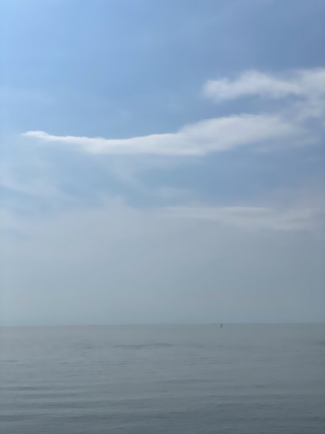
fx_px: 651
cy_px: 217
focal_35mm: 52
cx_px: 162
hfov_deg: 28.0
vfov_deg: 36.8
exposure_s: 1/11905
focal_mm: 6
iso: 32
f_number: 2
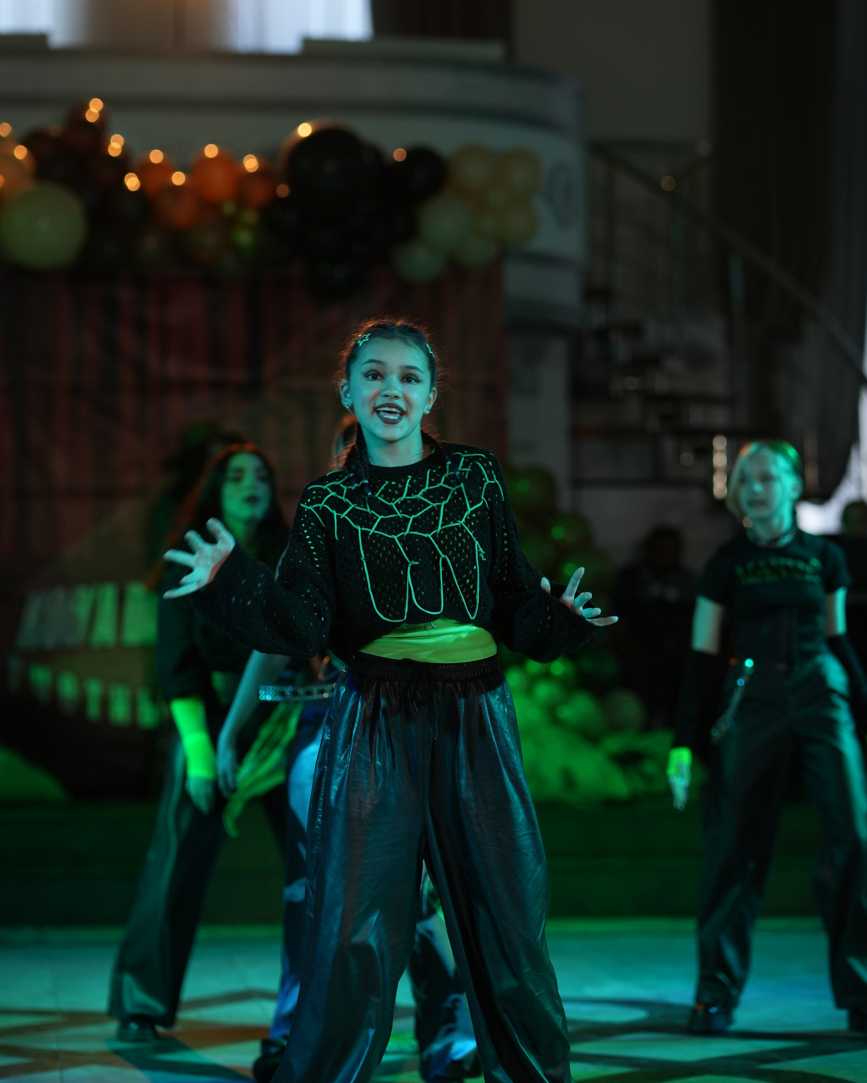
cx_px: 434
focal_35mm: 96
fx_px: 3079
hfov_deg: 16.0
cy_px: 459
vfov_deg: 19.9
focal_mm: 85
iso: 800
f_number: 2.2
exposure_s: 1/400
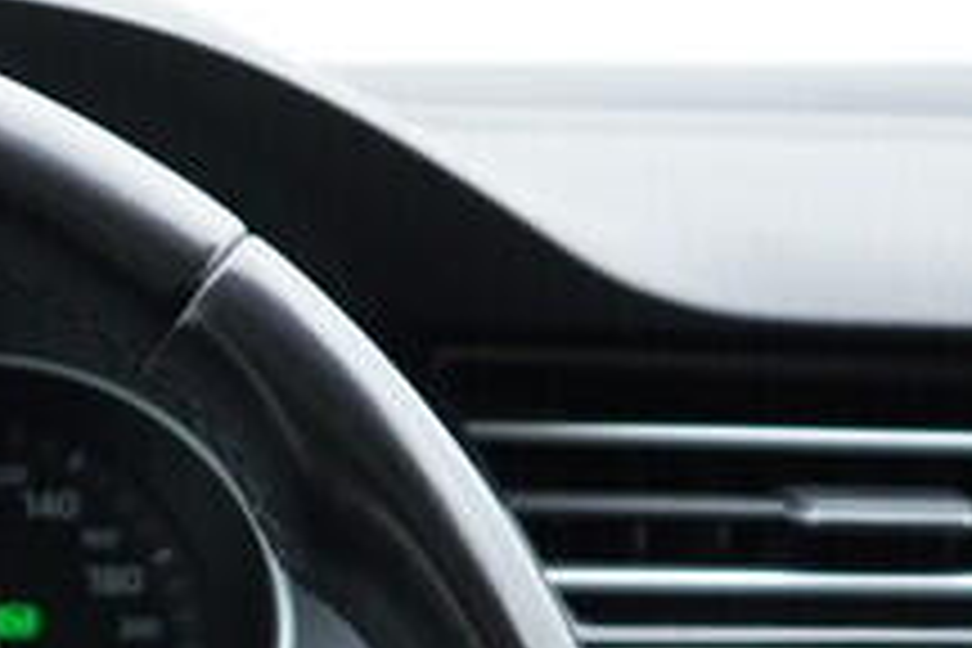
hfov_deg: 11.7
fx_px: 4617
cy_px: 1078
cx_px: -333
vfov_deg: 7.8
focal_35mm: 171
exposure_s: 1/40
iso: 200
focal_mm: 24
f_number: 2.8
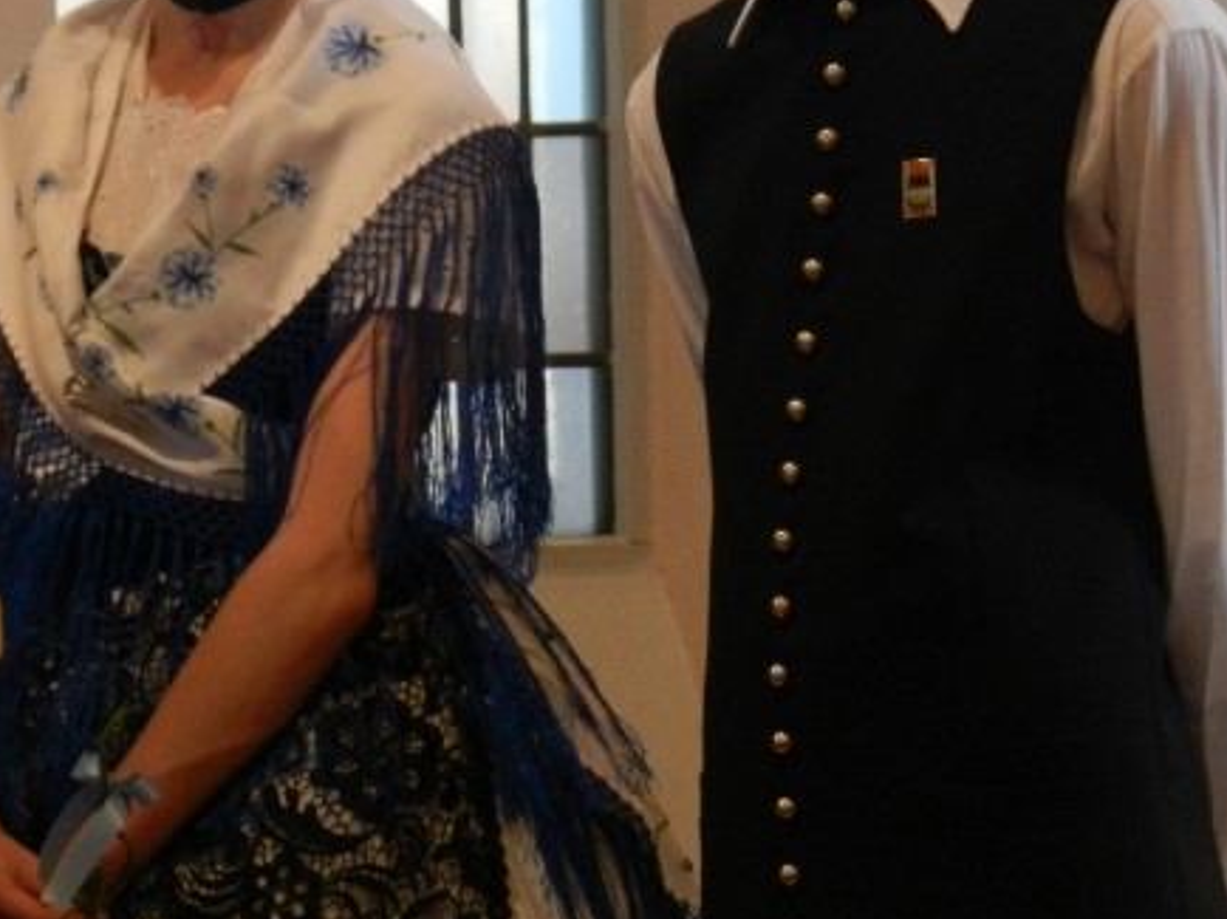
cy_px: 105
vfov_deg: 2.0
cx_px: 353
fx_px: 26322
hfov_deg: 2.7
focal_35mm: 743
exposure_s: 1/30
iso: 800
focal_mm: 71.7
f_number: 5.6
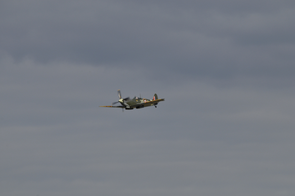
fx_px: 3683
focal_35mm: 450
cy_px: 98
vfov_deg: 3.0
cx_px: 148
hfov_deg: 4.6
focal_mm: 300
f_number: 11
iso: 200
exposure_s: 1/500
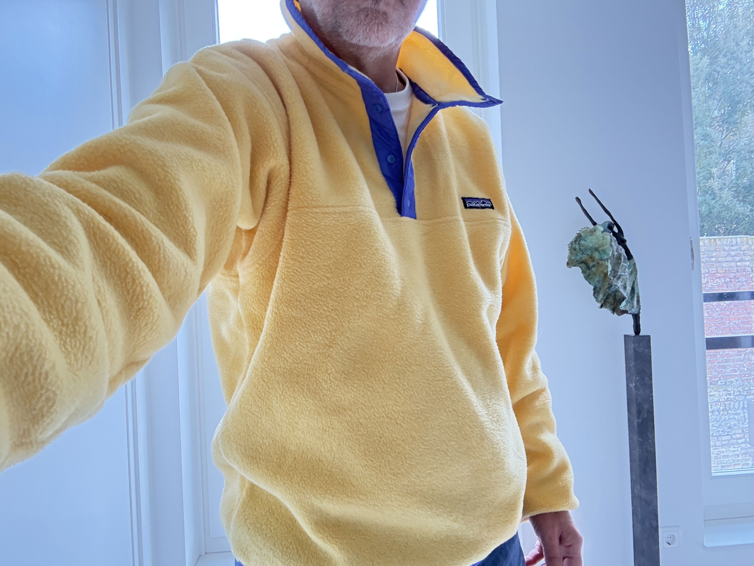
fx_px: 545
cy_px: 285
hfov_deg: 69.3
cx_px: 358
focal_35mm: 25
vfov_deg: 54.9
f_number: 1.9
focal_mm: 2.69
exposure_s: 1/45
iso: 320
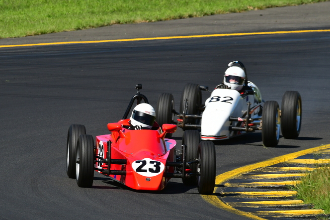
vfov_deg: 1.7
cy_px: 119
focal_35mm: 795
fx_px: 7284
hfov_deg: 2.6
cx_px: 145
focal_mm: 440
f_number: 11
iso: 400
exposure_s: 1/640
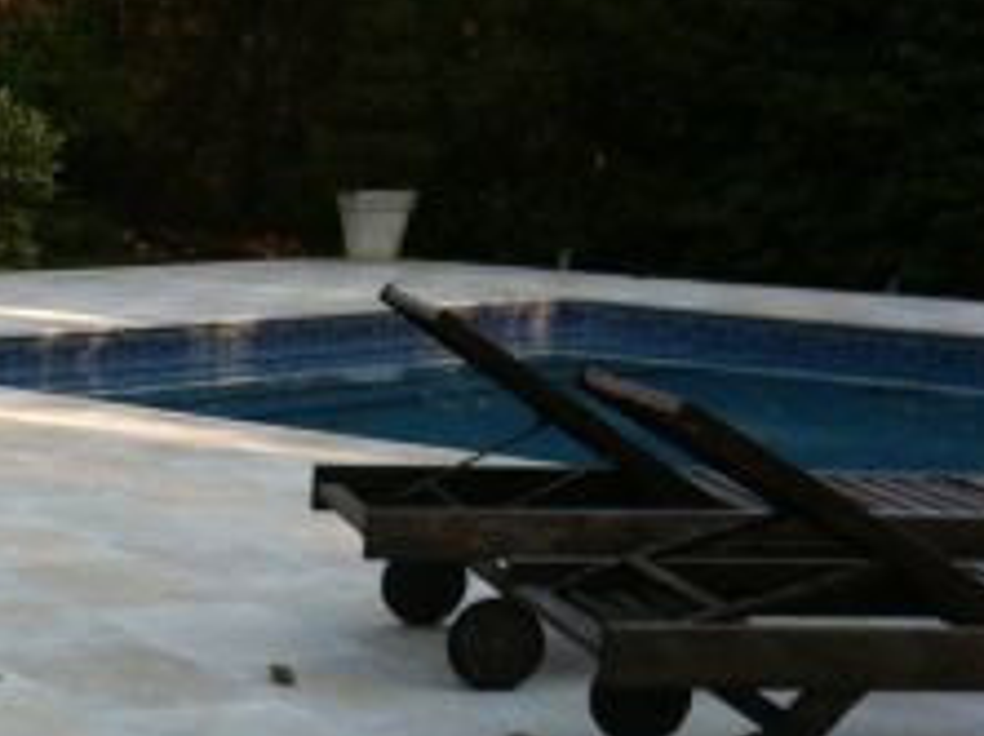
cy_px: 953
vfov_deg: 14.1
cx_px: -89
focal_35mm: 101
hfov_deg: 18.7
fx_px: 2868
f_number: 2.8
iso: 80
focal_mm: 3.85
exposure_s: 1/191
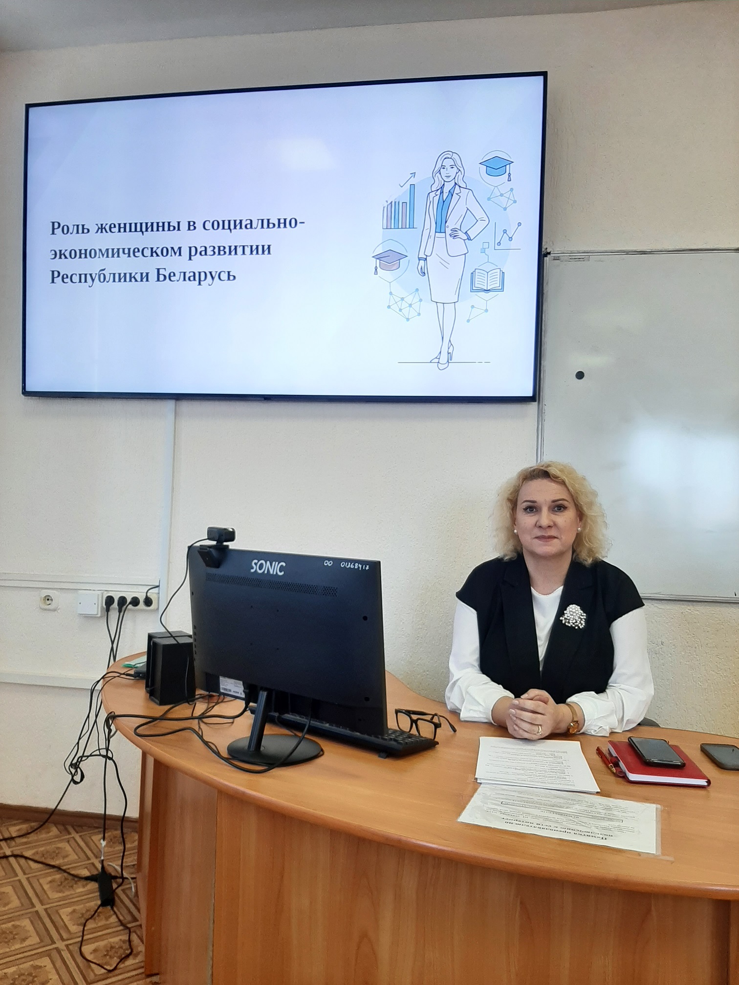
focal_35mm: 26
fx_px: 740
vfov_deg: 67.3
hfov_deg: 53.1
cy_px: 492
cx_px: 370
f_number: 1.7
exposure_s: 1/50
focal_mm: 3.93
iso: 64
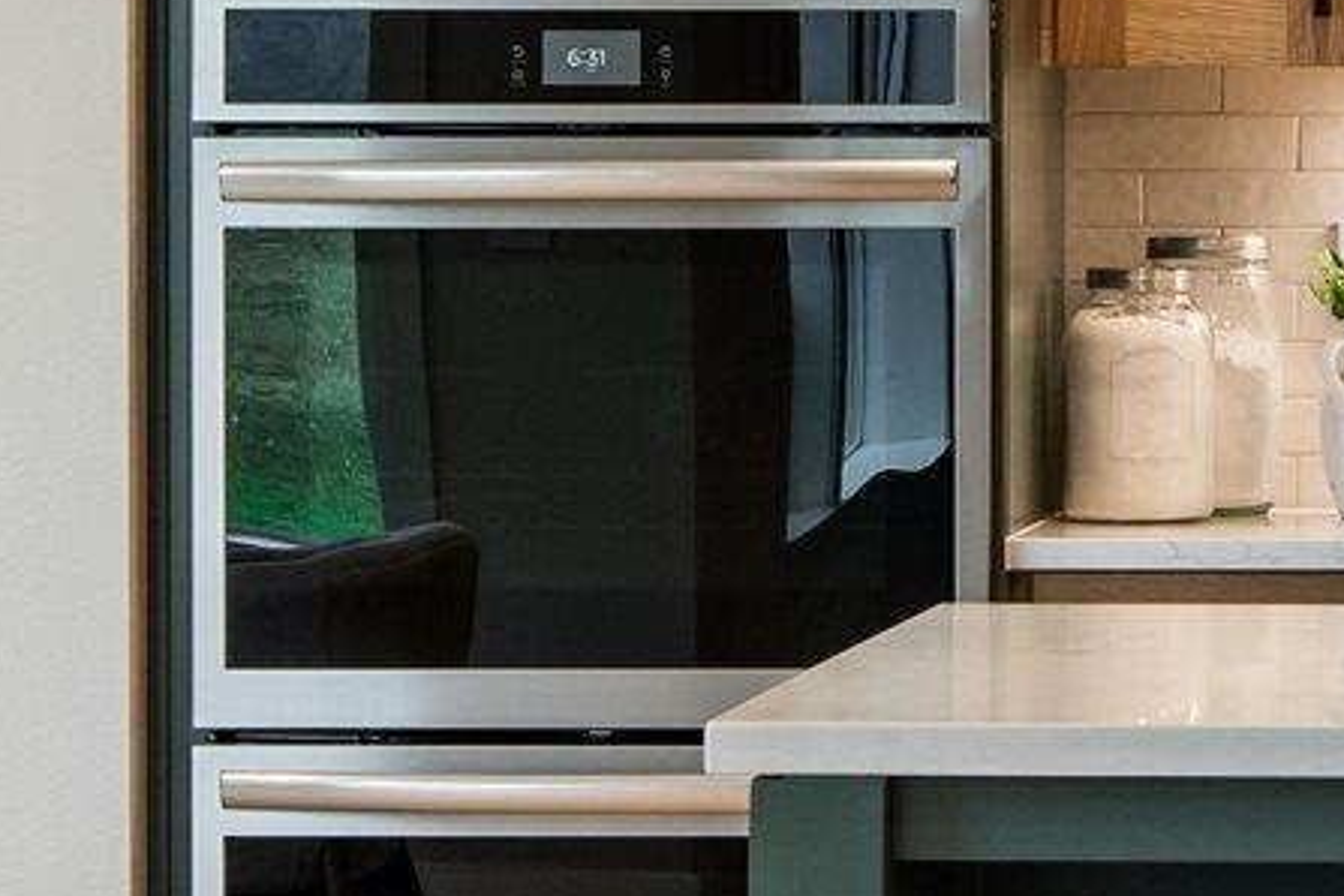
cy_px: 146
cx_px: 2526
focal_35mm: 165
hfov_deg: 11.4
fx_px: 6160
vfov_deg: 8.3
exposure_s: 1/4
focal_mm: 24
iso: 200
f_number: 8
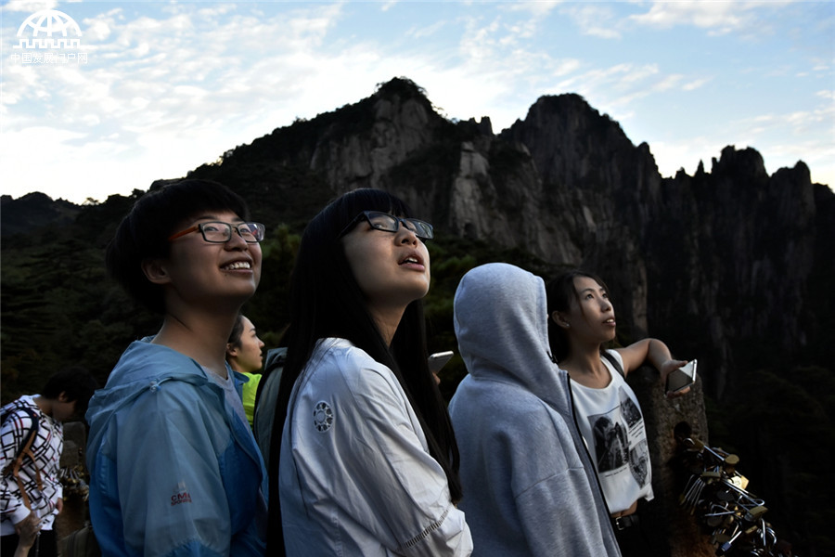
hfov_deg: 61.9
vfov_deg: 43.6
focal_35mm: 30
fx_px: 696
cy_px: 278
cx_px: 418
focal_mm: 20
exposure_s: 1/500
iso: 1250
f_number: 3.8
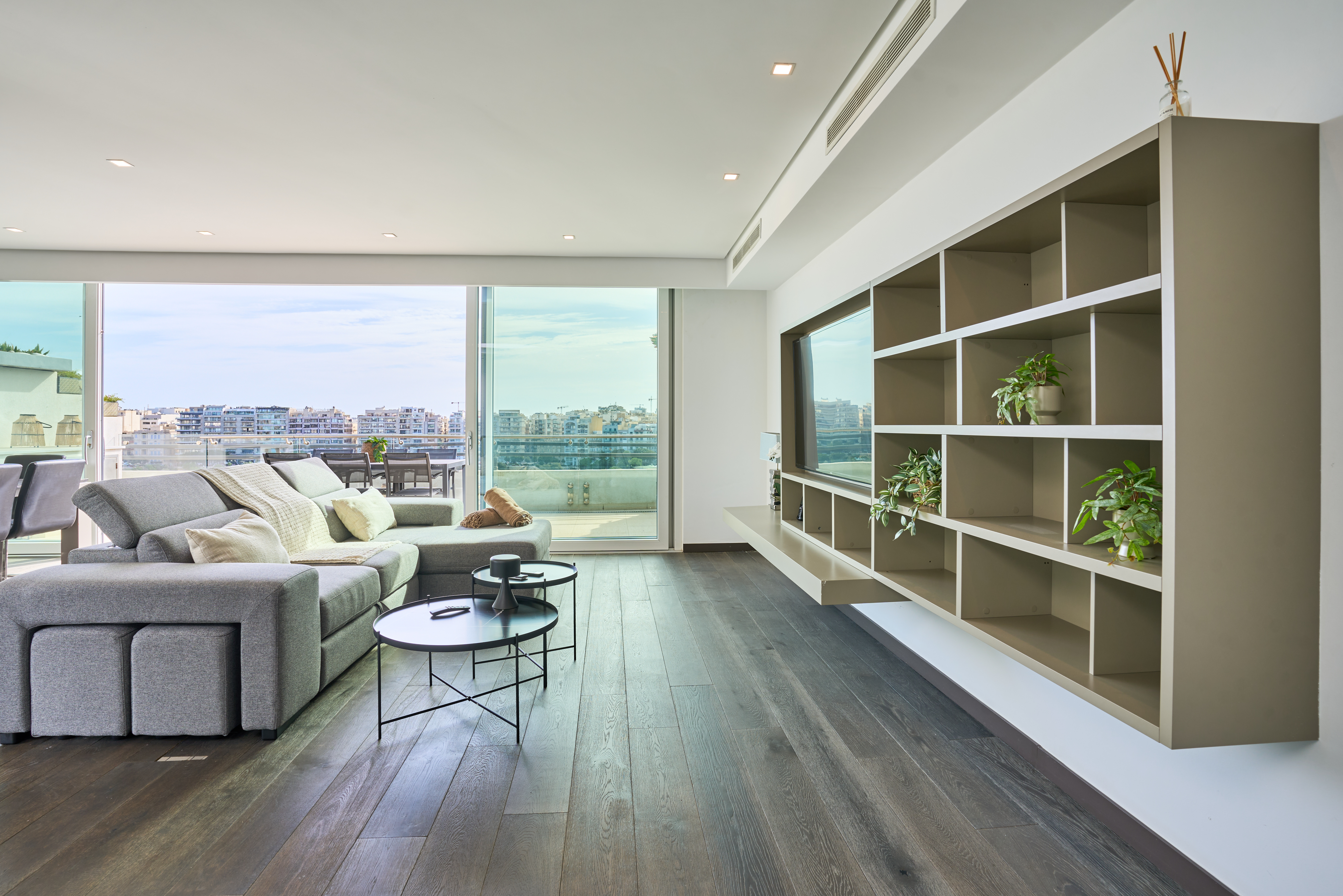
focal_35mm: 17
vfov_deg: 70.4
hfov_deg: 93.3
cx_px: 672
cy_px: 448
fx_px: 634
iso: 250
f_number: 8
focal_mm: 17
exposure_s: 1/400
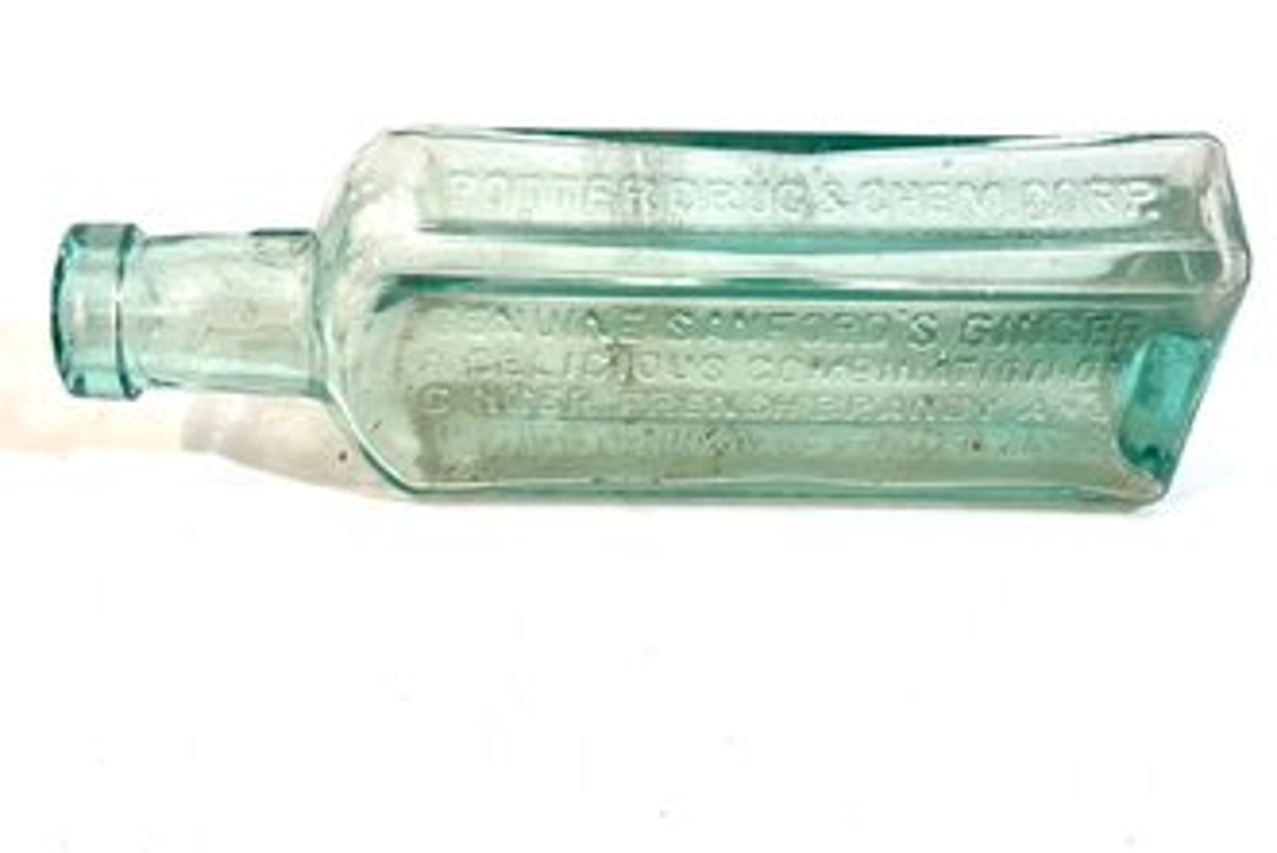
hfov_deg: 35.6
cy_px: 426
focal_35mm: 56
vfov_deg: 24.2
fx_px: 1987
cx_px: 642
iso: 32
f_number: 1.6
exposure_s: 1/120
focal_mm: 5.96
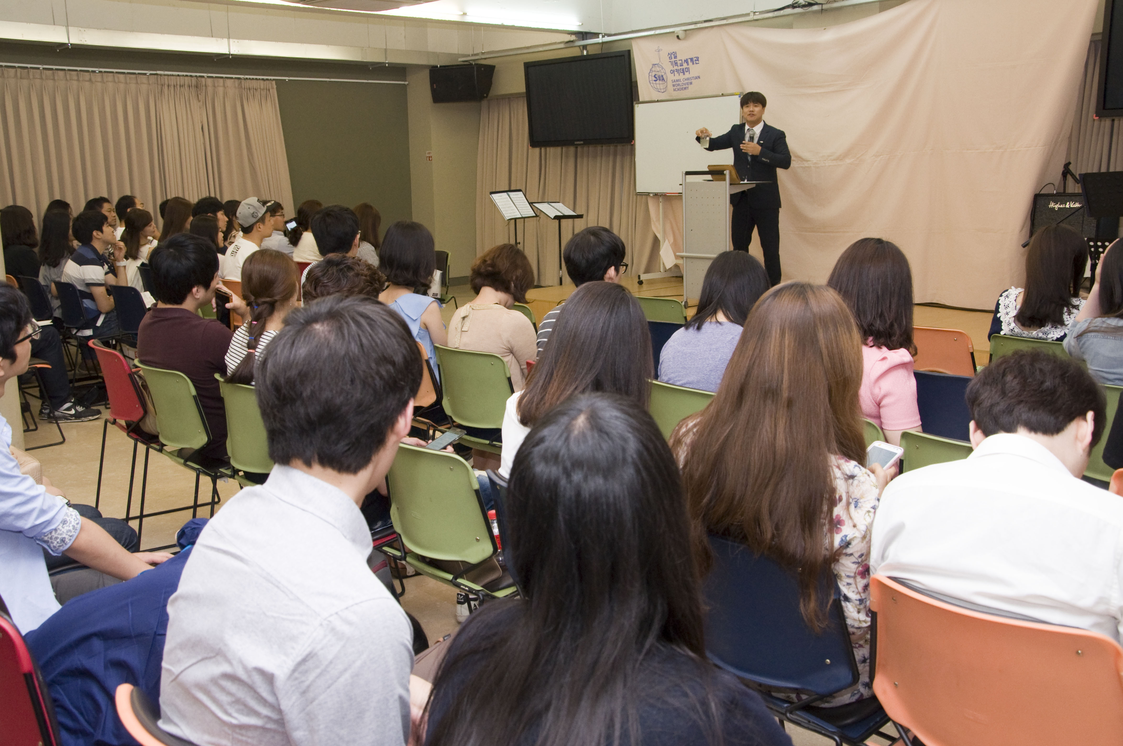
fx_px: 1122
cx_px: 562
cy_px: 373
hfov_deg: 53.2
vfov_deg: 36.8
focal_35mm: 36
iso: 400
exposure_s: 1/60
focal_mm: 24
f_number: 8
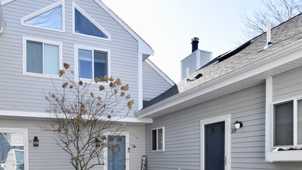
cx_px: 123
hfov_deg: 71.3
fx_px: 208
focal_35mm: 26
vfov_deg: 39.8
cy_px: 165
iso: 200
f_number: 8
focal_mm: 10
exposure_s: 1/250
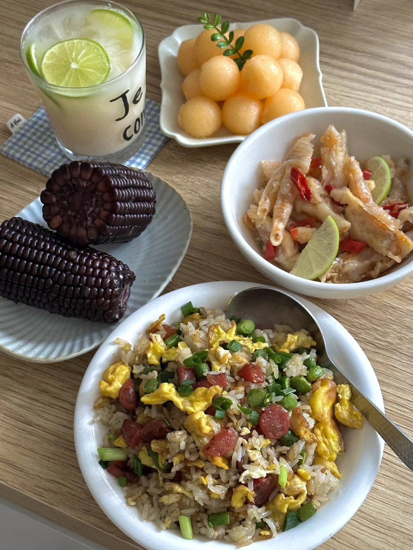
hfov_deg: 29.7
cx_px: 206
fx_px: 780
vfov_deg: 38.9
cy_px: 274
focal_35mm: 49
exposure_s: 1/47
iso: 250
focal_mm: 6.86
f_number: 1.78
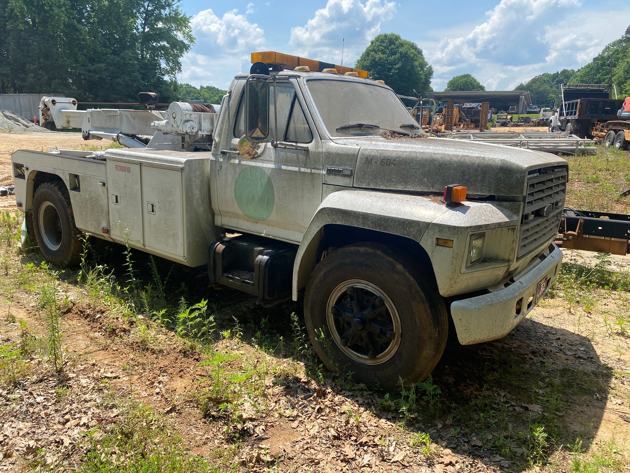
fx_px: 473
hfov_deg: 67.3
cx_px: 315
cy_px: 236
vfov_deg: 53.1
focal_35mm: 26
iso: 32
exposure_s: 1/1898
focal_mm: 4.25
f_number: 1.8
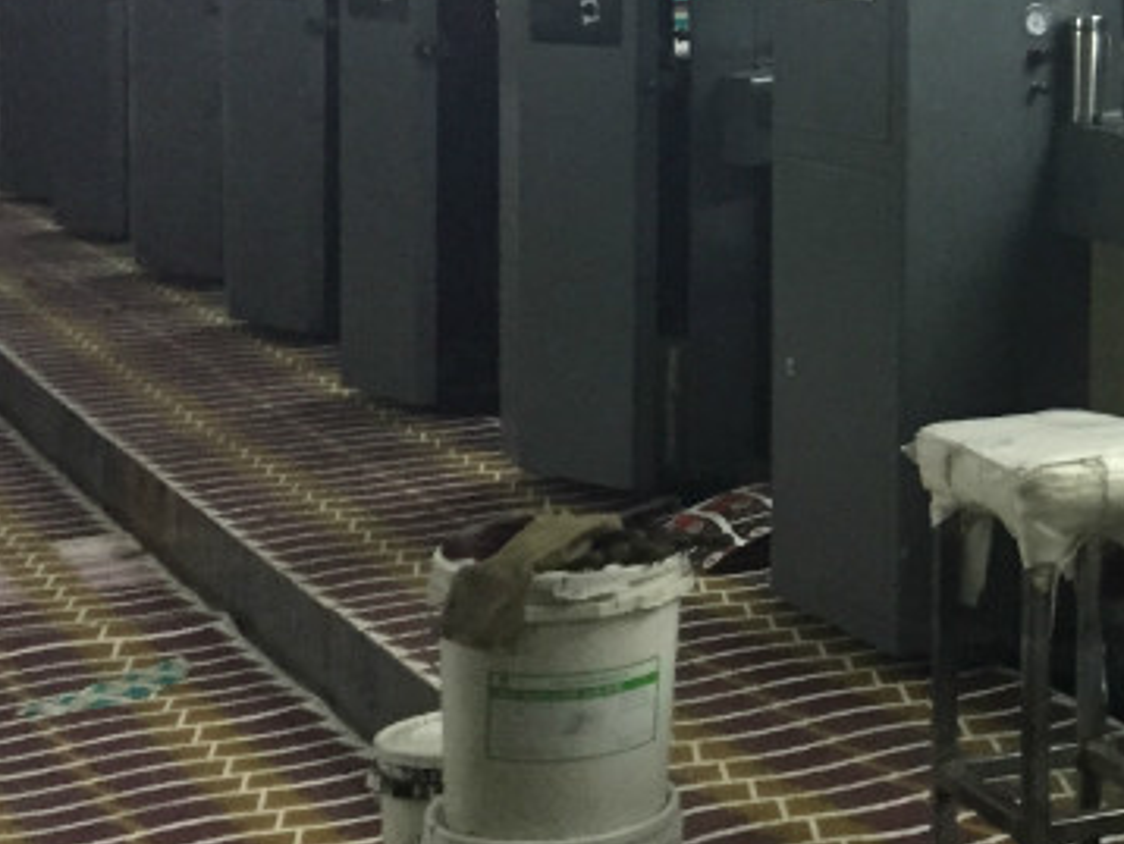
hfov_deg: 22.0
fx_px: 2632
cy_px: 53
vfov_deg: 17.9
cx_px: 1416
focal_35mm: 81
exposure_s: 1/33
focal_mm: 4.15
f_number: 2.2
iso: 320
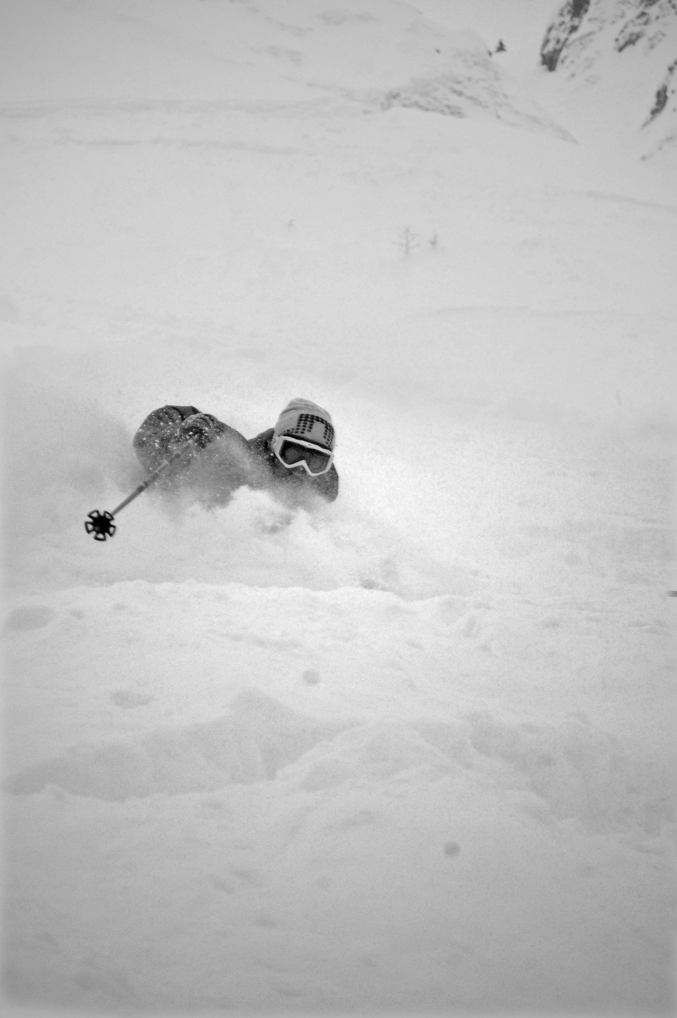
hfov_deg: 9.0
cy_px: 509
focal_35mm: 153
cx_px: 338
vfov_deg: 13.4
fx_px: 4324
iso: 800
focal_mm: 102
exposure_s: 1/640
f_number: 6.3
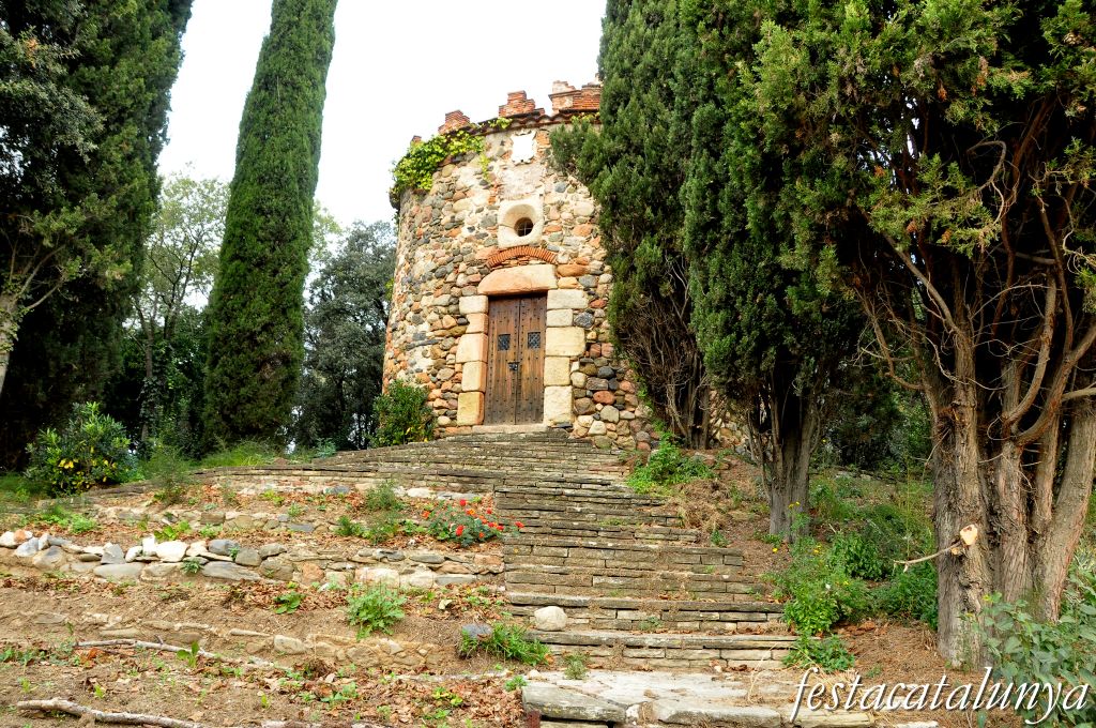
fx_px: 821
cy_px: 364
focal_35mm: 27
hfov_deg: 67.4
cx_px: 548
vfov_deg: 47.8
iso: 1600
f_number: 8
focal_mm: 18
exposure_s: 1/250
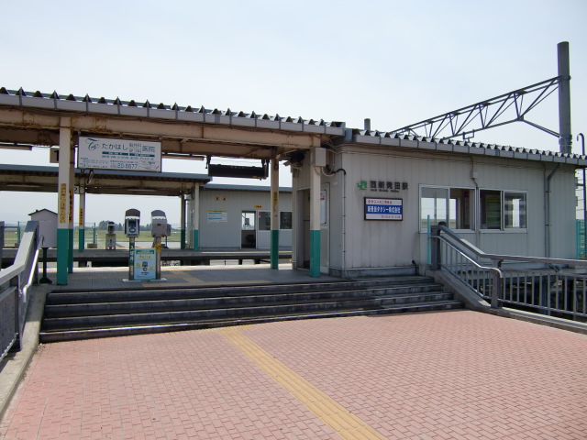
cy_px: 220
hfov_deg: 63.4
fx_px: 475
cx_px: 294
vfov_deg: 49.7
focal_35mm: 28
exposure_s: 1/250
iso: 64
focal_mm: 4.9
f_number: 7
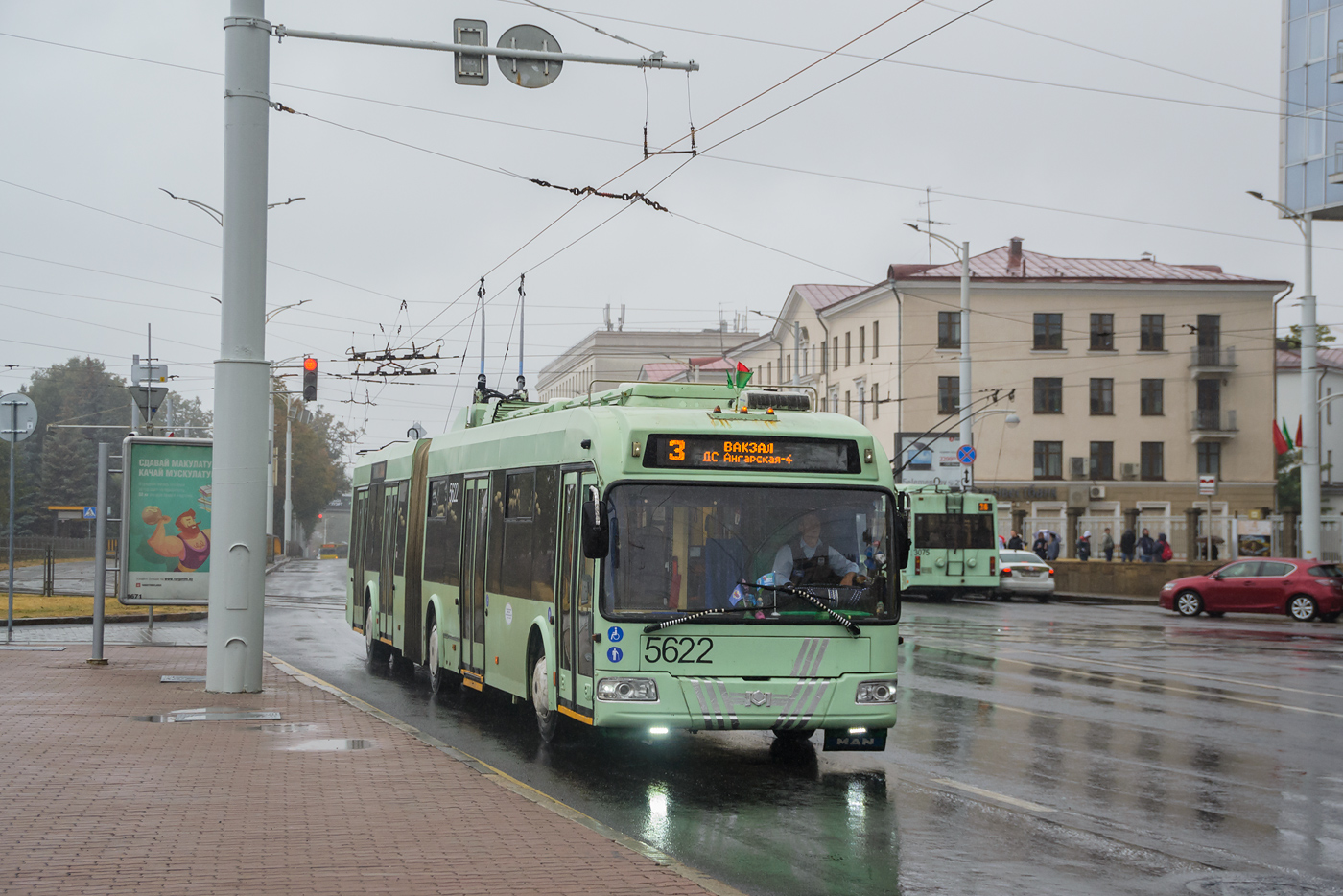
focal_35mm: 52
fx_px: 1959
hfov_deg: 37.8
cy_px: 448
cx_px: 672
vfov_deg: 25.8
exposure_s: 1/800
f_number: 4.2
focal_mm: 35
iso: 400
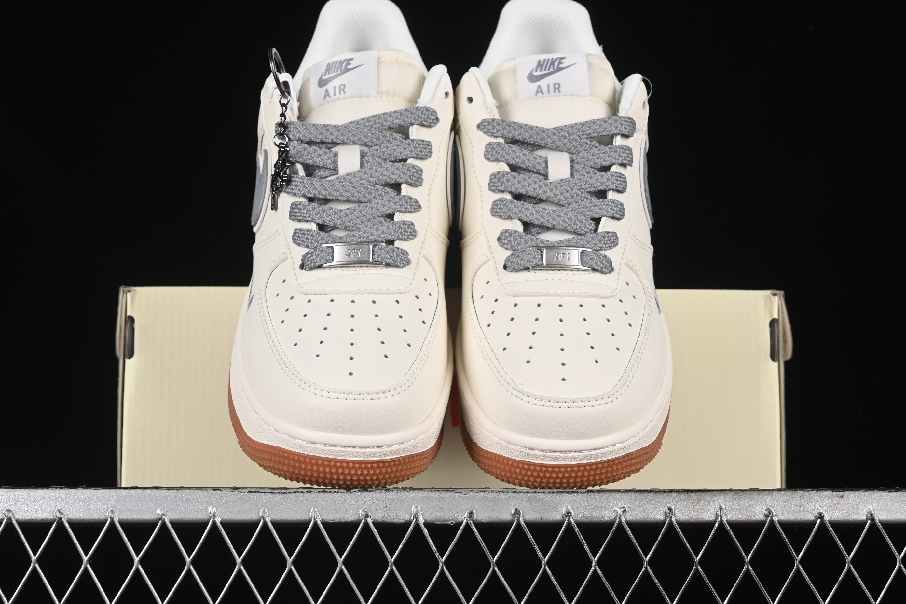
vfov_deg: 18.2
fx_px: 1887
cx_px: 453
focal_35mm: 75
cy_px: 302
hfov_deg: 27.0
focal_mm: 50
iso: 160
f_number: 8
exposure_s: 1/80
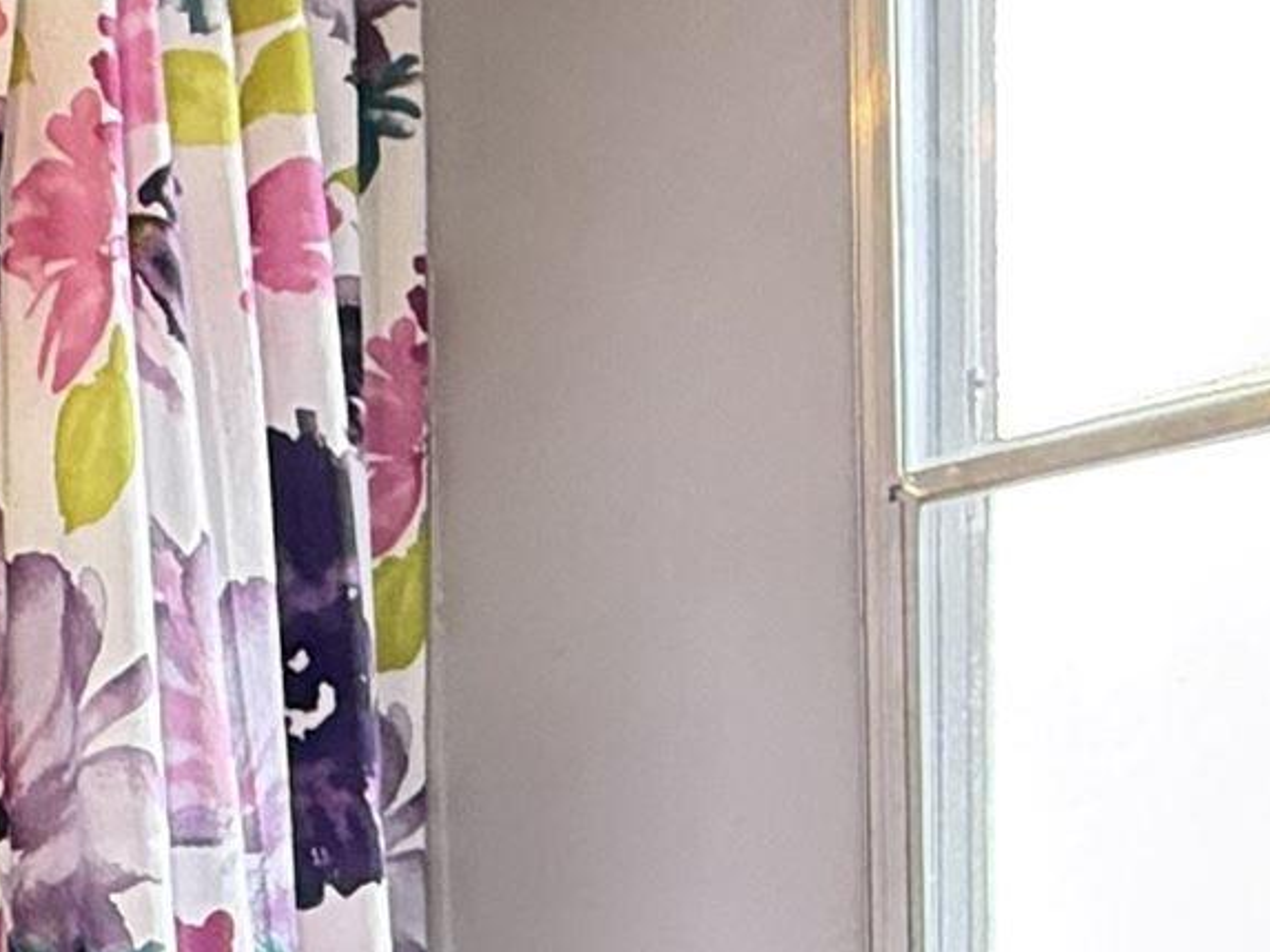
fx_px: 2752
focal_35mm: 75
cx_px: -920
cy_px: 1468
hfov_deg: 20.0
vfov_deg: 17.5
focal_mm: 2.22
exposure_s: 1/60
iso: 320
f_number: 2.2
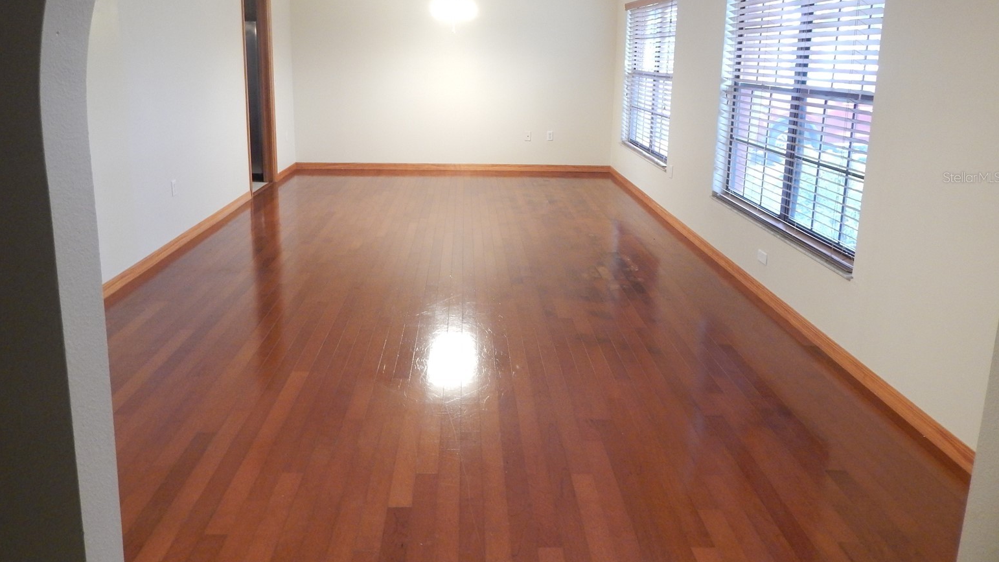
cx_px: 486
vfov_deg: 43.6
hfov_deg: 71.9
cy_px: 177
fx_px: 689
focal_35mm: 26
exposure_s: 1/25
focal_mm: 4
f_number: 3
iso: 400
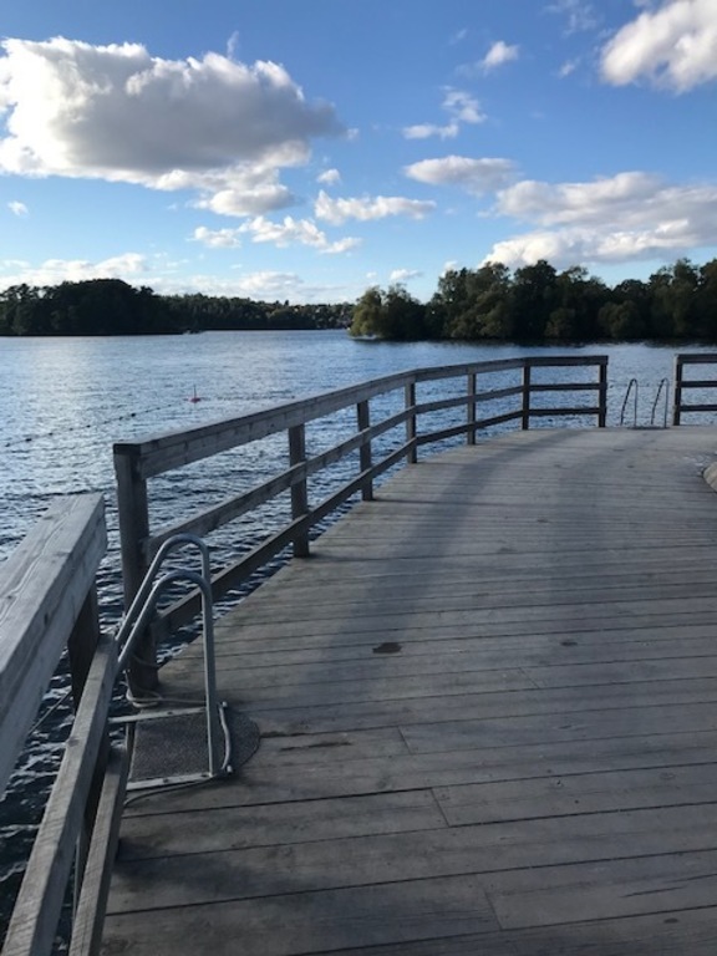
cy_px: 478
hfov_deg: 49.7
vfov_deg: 63.4
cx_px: 358
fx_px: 773
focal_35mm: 28
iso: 20
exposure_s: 1/1808
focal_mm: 3.99
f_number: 1.8
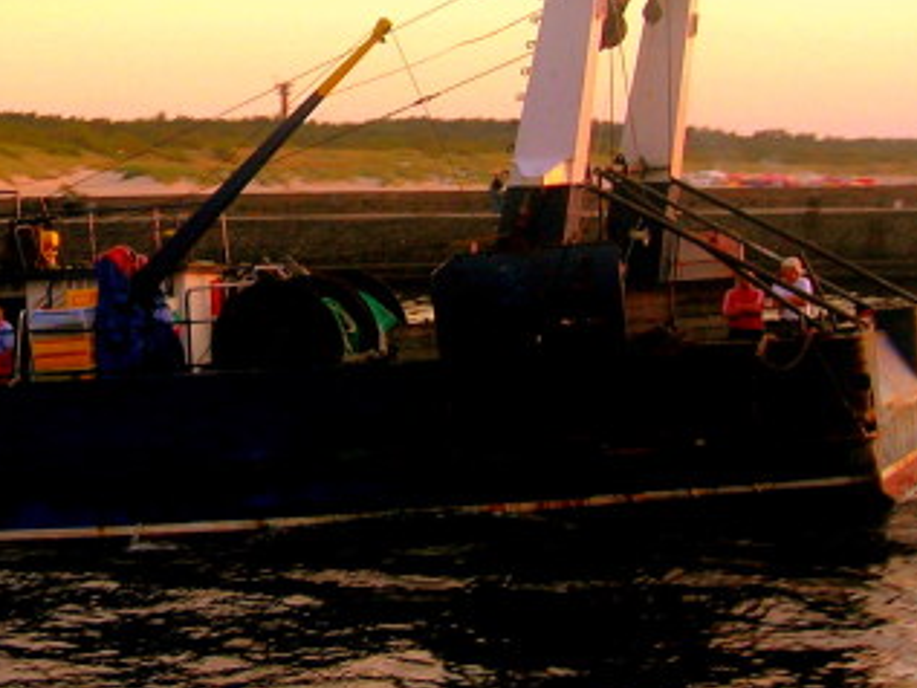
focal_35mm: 116
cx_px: 81
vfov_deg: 12.7
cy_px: 136
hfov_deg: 16.7
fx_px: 3074
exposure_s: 1/51.5
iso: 50
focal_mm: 7.7
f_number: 3.2
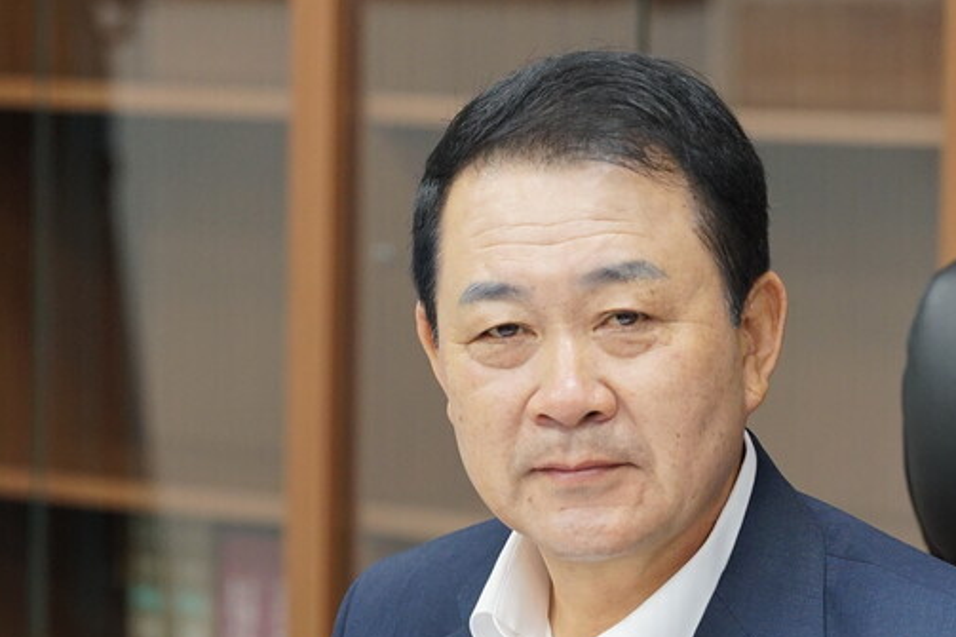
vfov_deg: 4.7
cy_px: 527
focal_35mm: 290
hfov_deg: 7.1
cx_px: 507
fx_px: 7698
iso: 800
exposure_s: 1/160
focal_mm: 135
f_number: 4
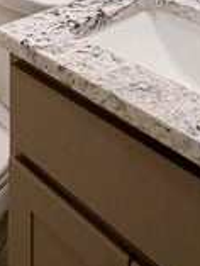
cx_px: -7
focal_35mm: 57
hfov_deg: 24.4
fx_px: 439
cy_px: -156
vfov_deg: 24.3
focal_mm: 2.22
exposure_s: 1/120
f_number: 2.2
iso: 125
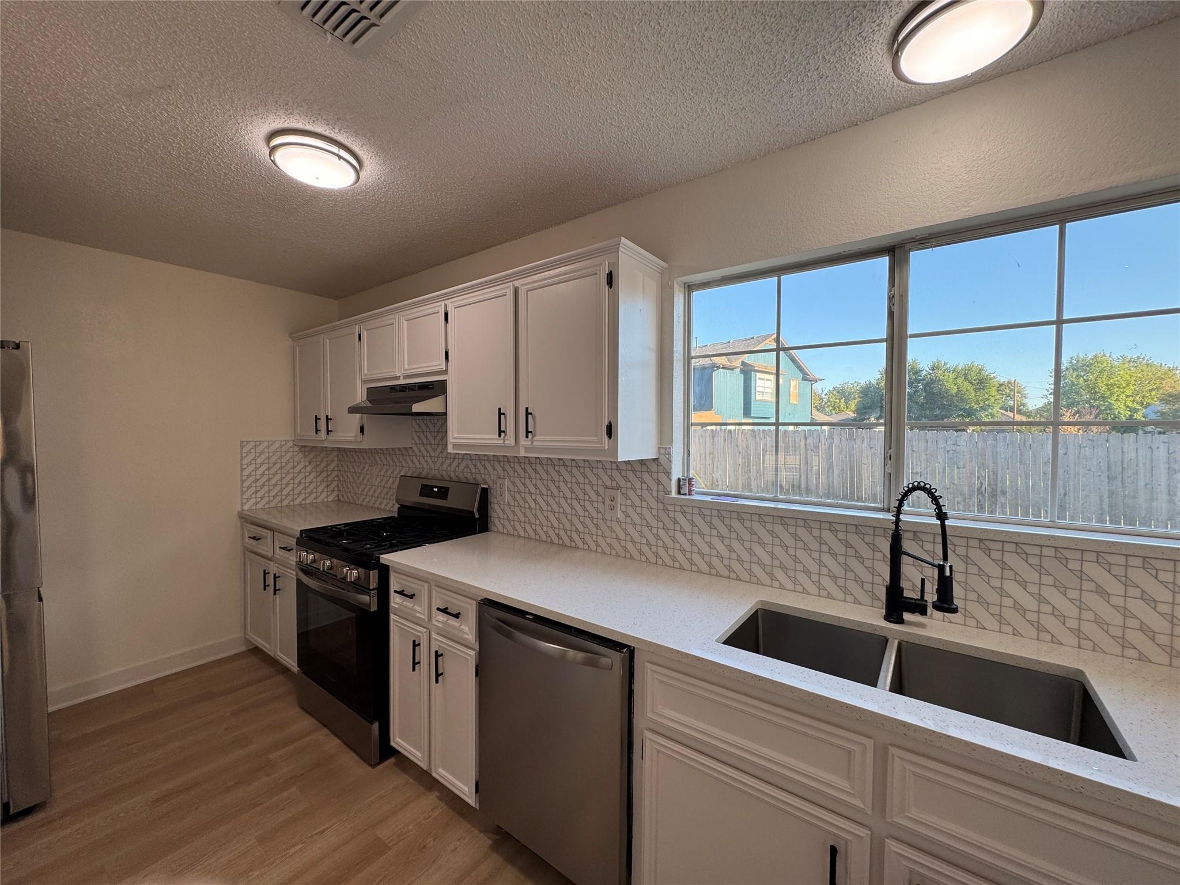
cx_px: 590
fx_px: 477
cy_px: 442
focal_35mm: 14
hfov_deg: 102.1
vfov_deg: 85.7
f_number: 2.2
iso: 50
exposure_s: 1/120
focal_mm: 2.22
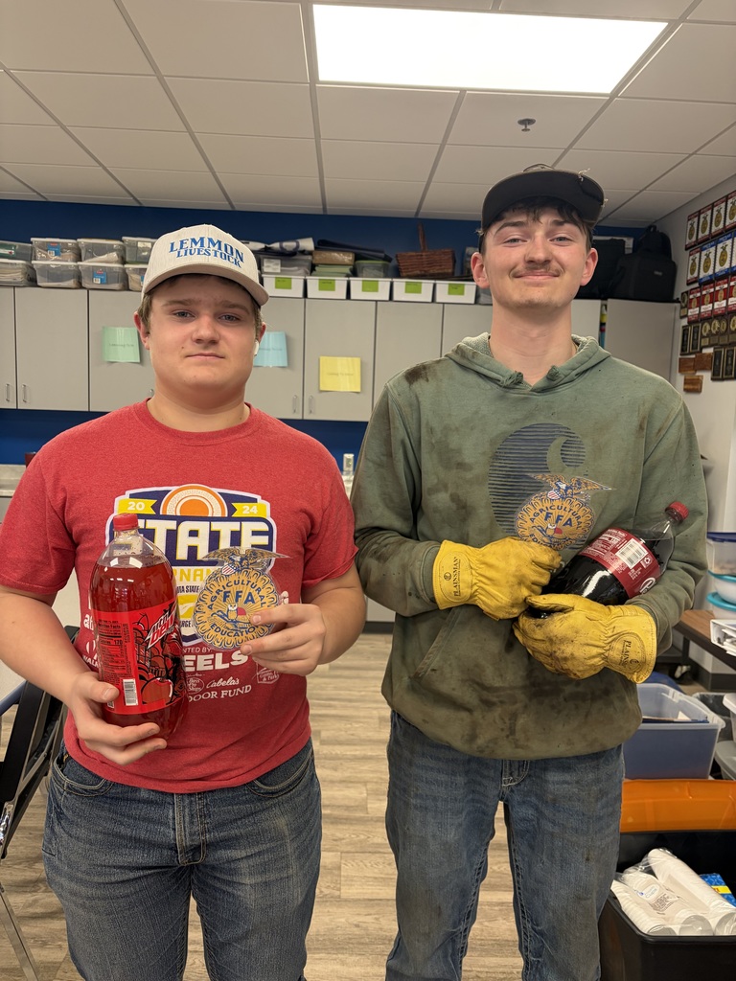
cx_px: 368
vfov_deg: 67.3
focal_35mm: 26
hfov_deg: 53.1
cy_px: 490
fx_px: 737
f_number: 1.6
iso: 160
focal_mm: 5.96
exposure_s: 1/60
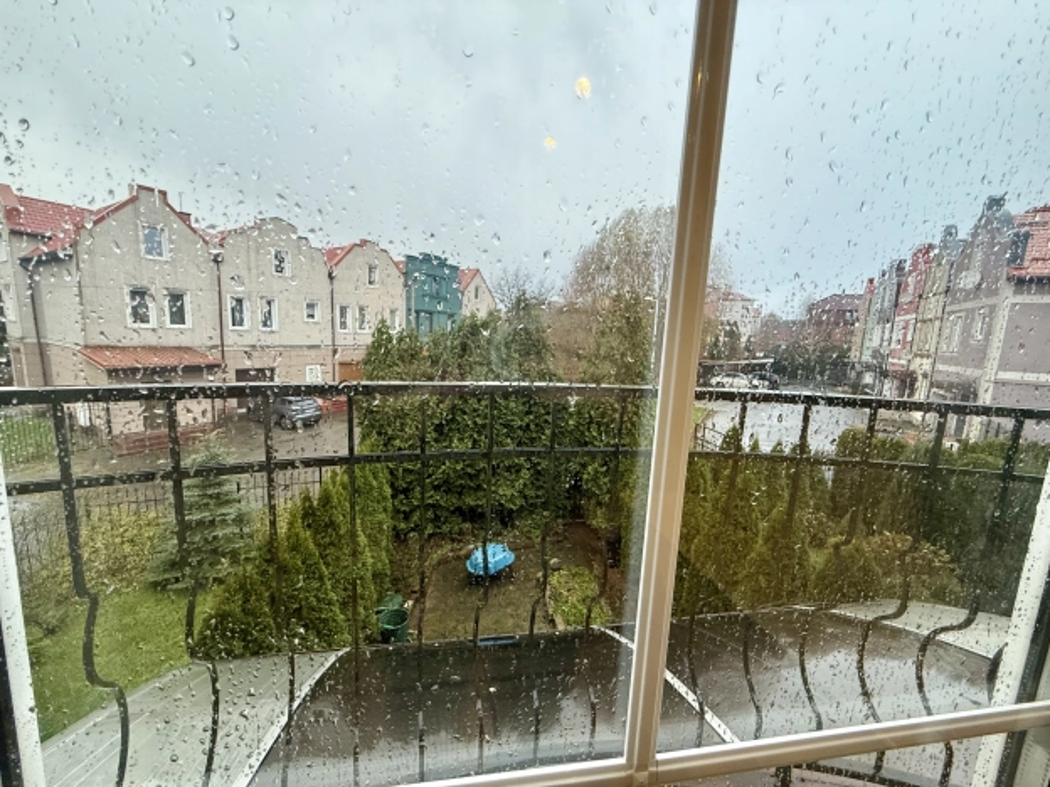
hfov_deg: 102.1
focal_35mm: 14
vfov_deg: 85.7
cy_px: 394
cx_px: 525
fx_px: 425
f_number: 2.2
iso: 200
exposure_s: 1/50
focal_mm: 2.22
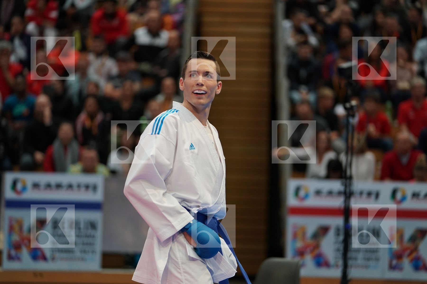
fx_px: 1874
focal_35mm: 158
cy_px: 142
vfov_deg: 8.7
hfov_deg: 13.0
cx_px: 214
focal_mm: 158
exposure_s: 1/1000
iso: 1250
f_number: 2.8
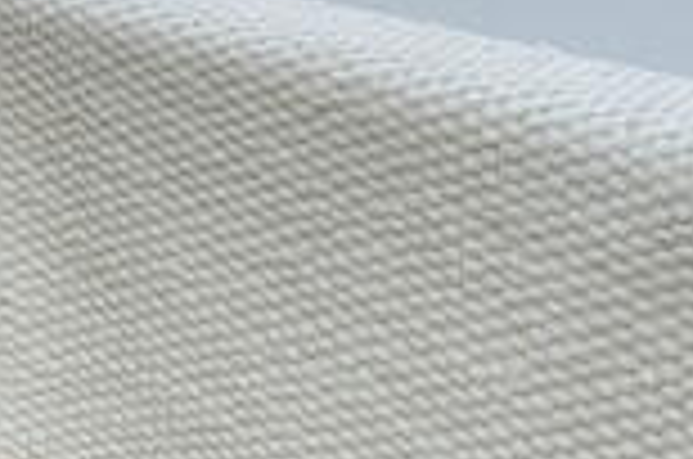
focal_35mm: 100
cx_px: -958
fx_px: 1921
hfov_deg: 14.2
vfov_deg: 11.6
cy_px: -587
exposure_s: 1/20
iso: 500
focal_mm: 10
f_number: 7.1
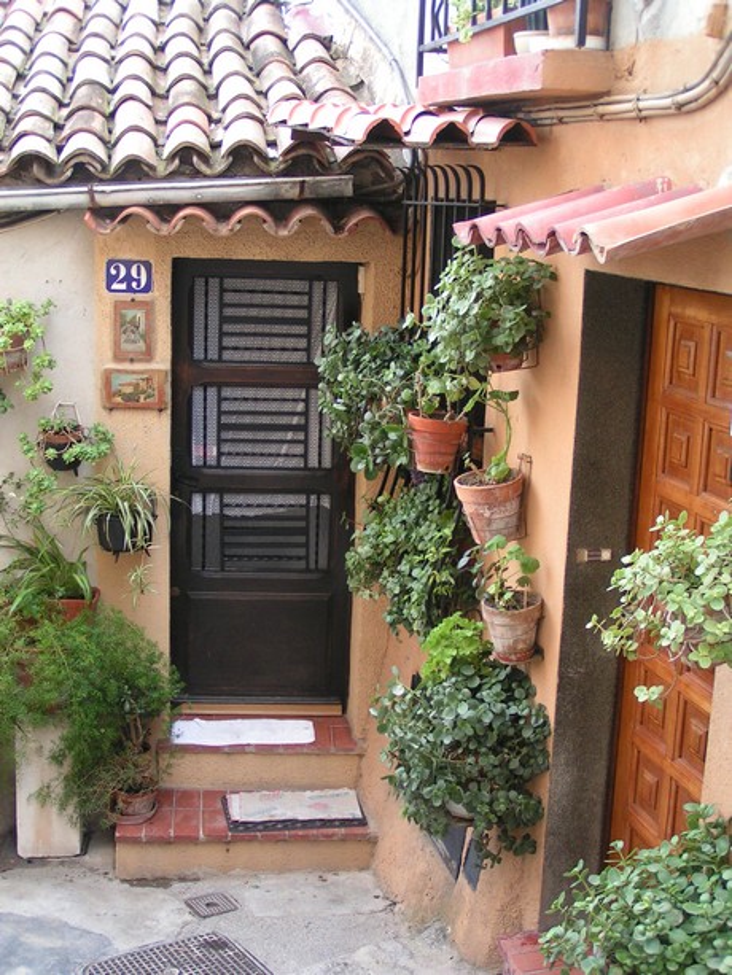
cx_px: 366
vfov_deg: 40.4
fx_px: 1325
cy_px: 488
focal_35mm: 47
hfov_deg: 30.9
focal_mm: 7.3
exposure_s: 1/50
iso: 80
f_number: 2.8
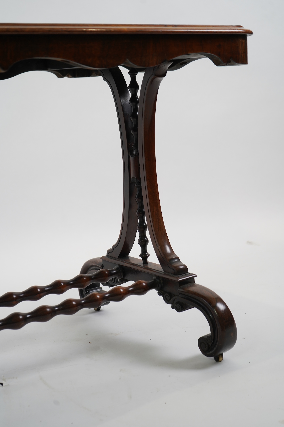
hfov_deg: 23.8
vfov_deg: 35.1
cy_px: 214
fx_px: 674
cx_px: 142
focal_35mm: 57
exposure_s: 1/125
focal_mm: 57
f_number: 5
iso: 640
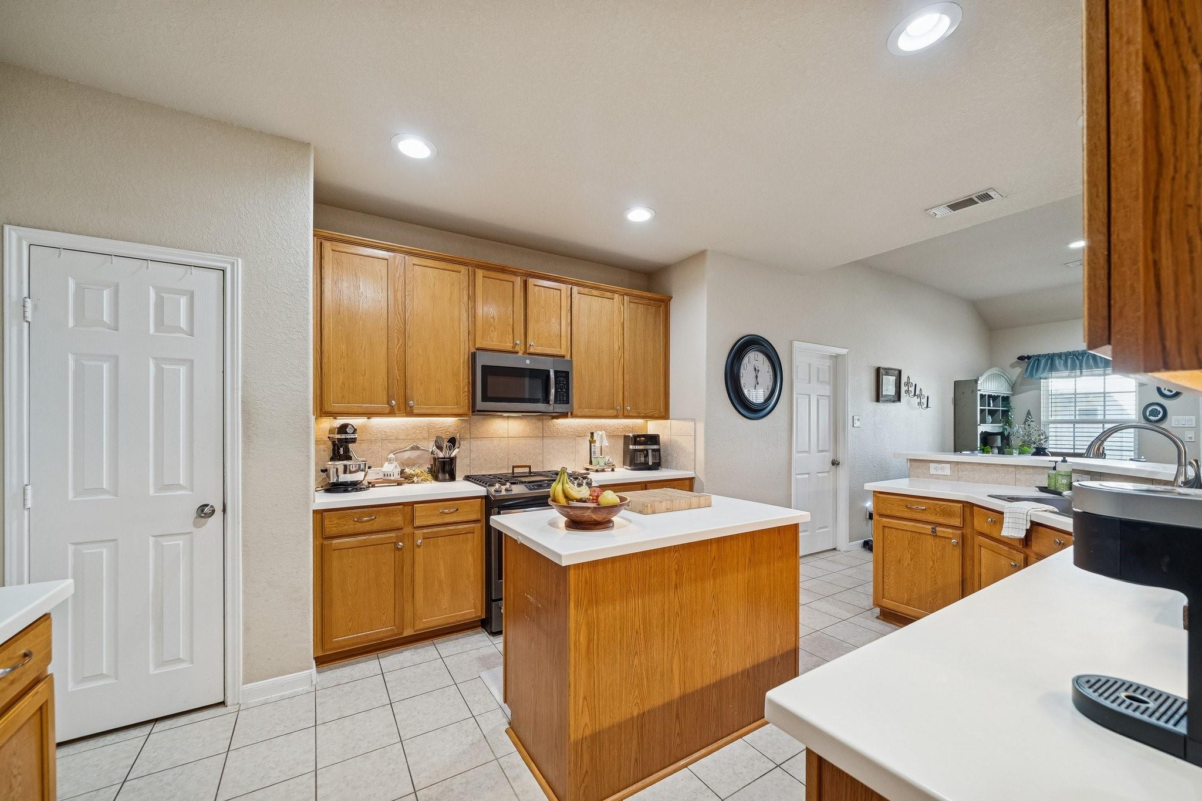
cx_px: 601
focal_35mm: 13
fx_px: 434
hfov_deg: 108.3
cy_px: 400
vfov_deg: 85.4
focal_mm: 13
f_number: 8
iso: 640
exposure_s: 1/13
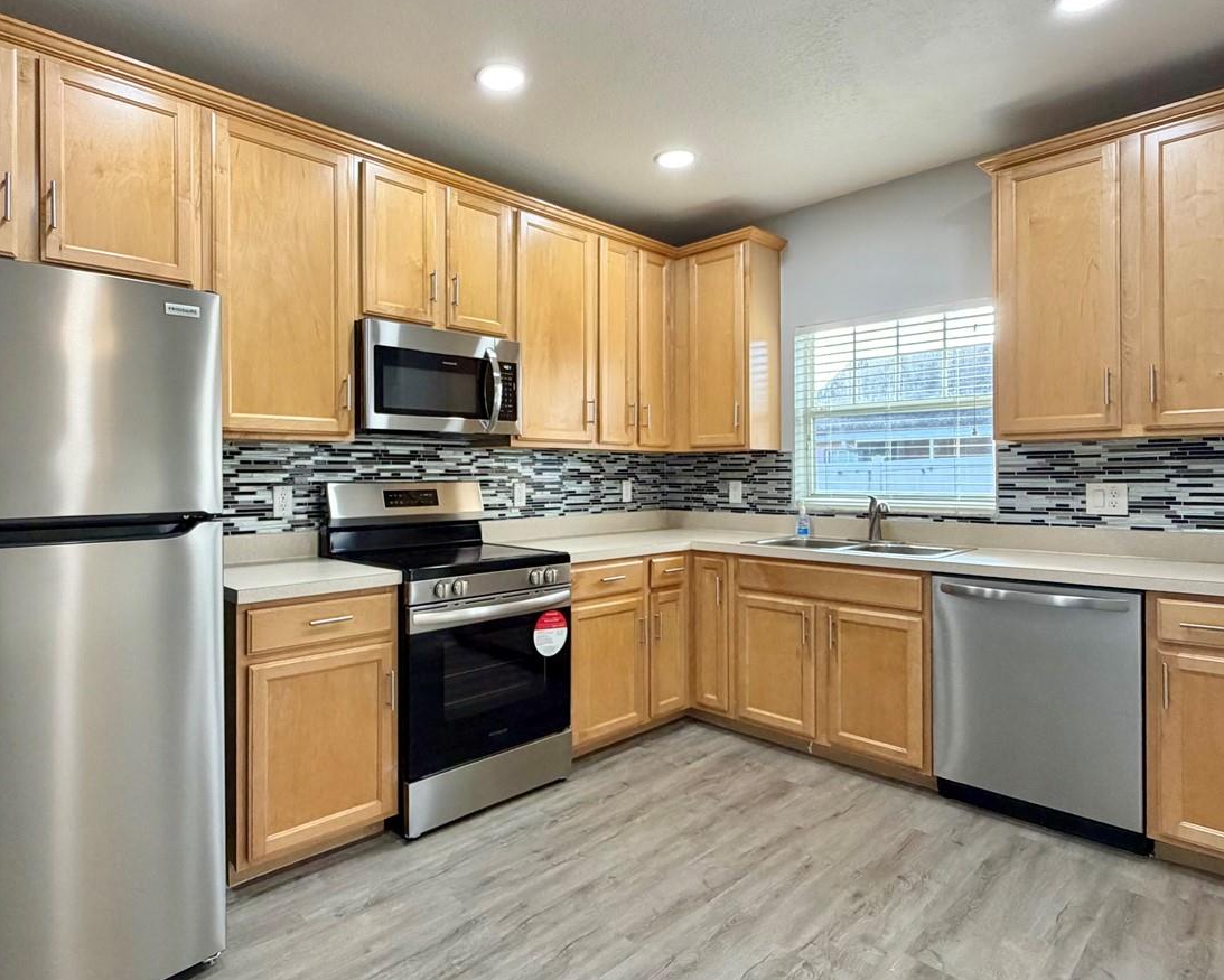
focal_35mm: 20
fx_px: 725
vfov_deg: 68.1
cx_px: 526
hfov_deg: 79.9
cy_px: 476
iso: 250
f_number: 2.2
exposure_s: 1/121
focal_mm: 2.22
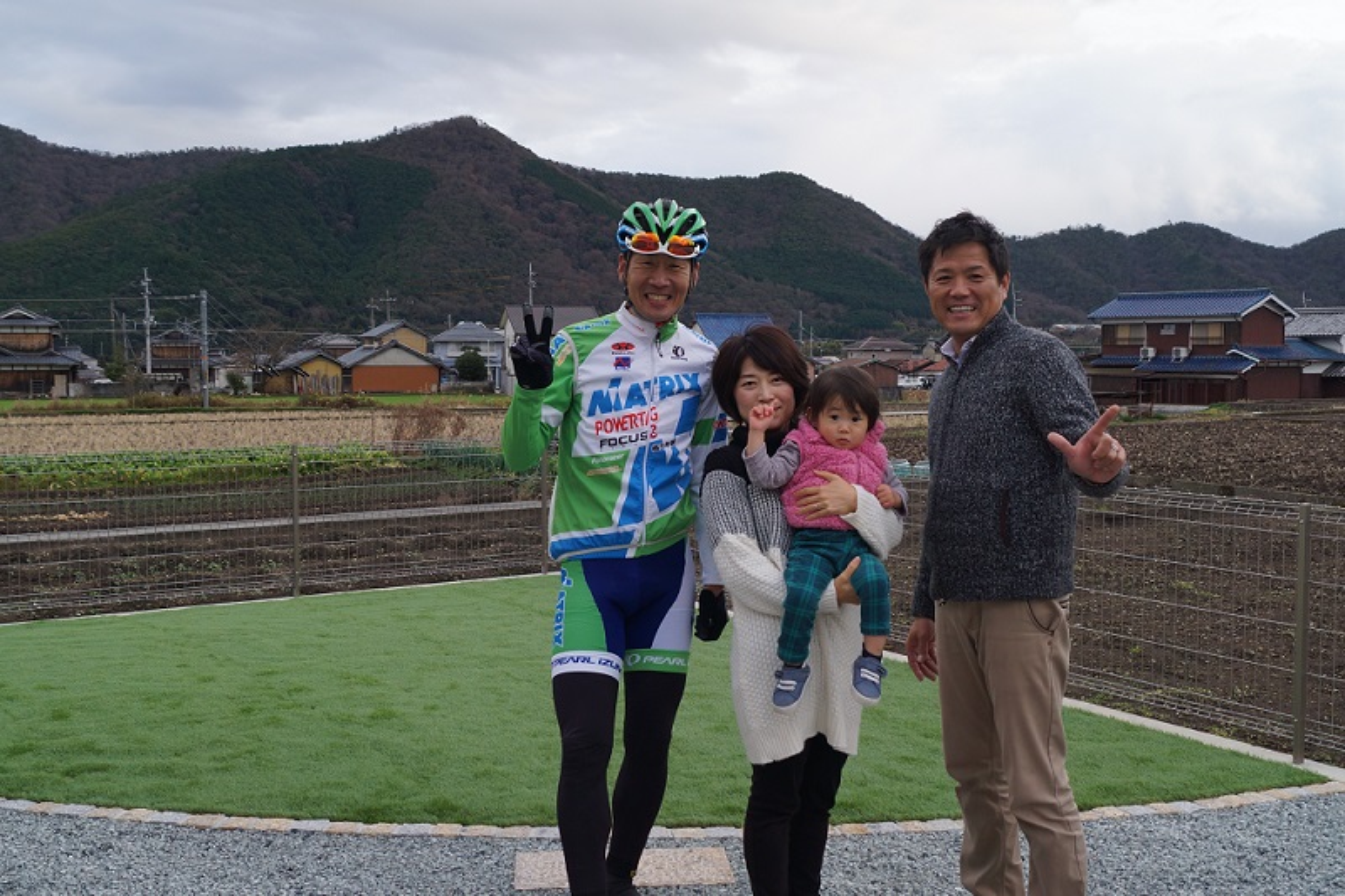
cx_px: 672
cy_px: 448
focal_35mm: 38
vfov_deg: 35.0
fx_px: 1419
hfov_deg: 50.7
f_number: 4.5
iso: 100
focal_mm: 18
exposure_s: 1/200
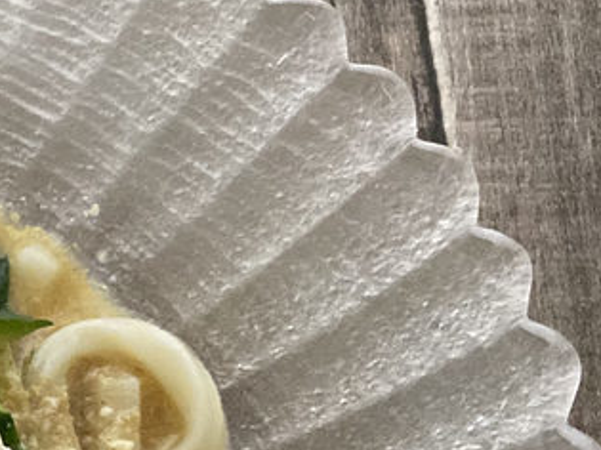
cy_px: 562
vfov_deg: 14.4
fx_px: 1718
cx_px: -509
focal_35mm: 99
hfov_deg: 16.4
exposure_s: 1/40
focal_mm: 4.25
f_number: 1.8
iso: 500
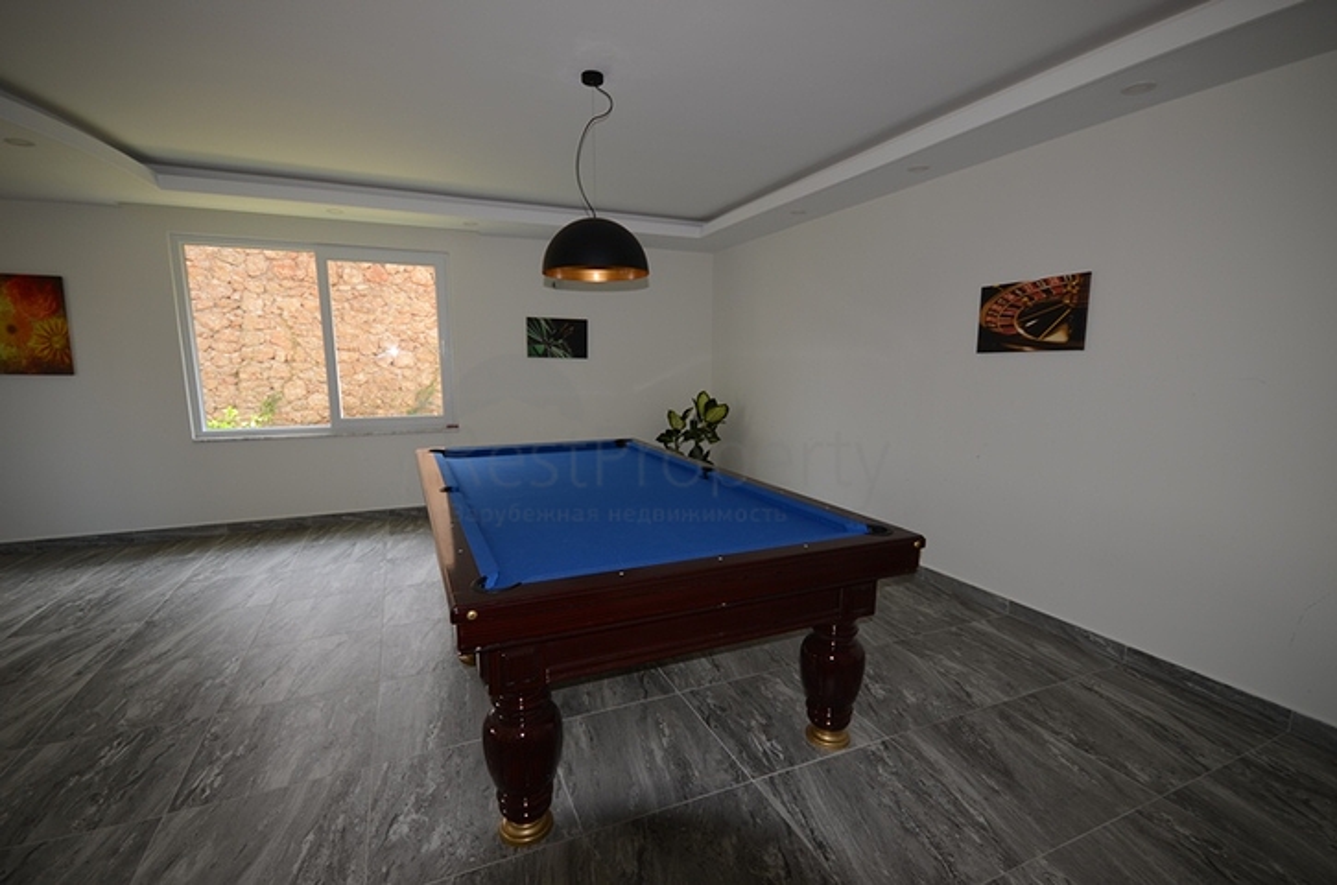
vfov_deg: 71.8
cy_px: 442
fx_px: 611
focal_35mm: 16
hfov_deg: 95.1
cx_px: 668
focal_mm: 11
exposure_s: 1/60
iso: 100
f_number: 4.2
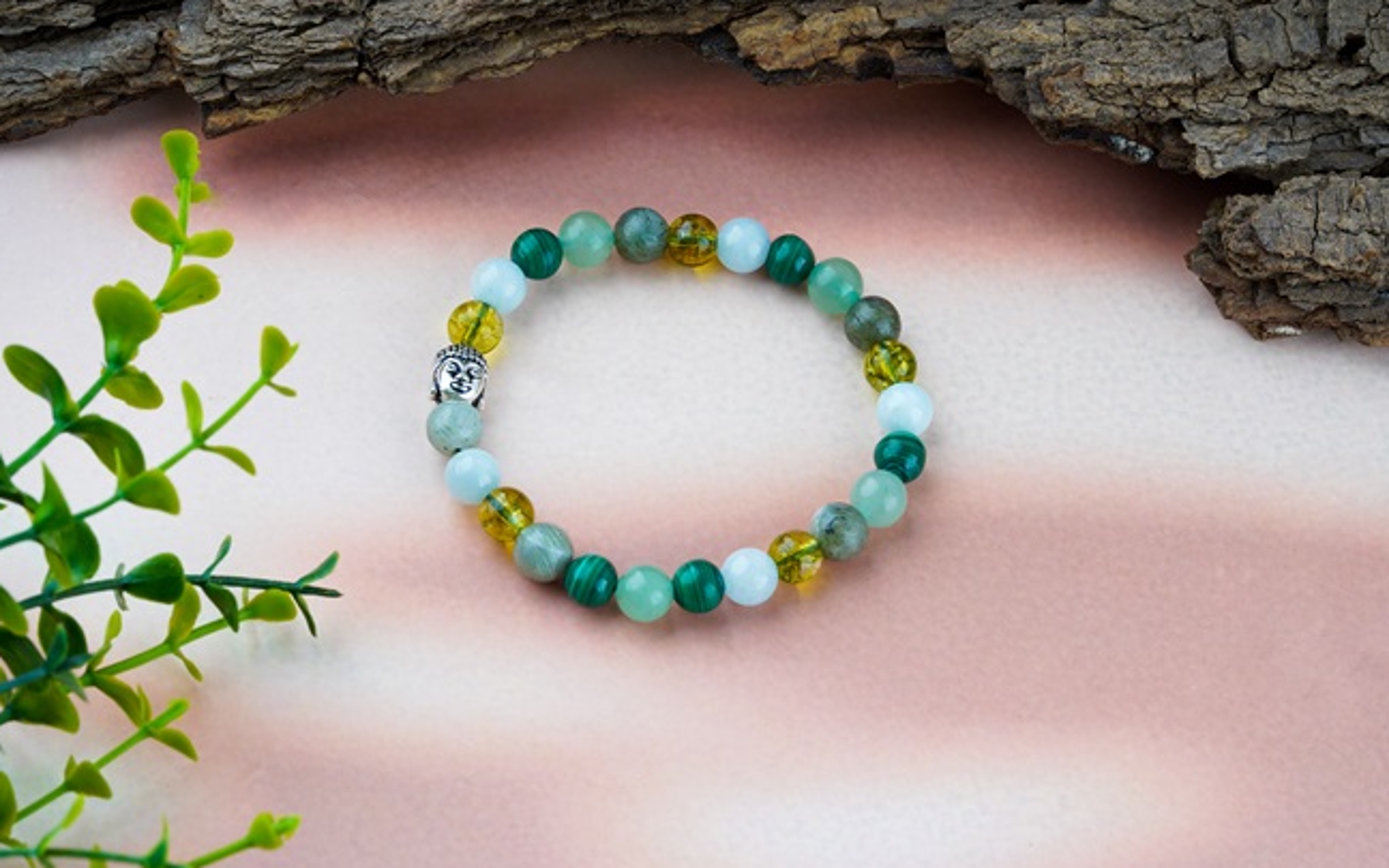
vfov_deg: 14.2
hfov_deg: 22.6
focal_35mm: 92
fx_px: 3483
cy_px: 413
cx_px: 694
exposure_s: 1/160
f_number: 14
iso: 100
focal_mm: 90
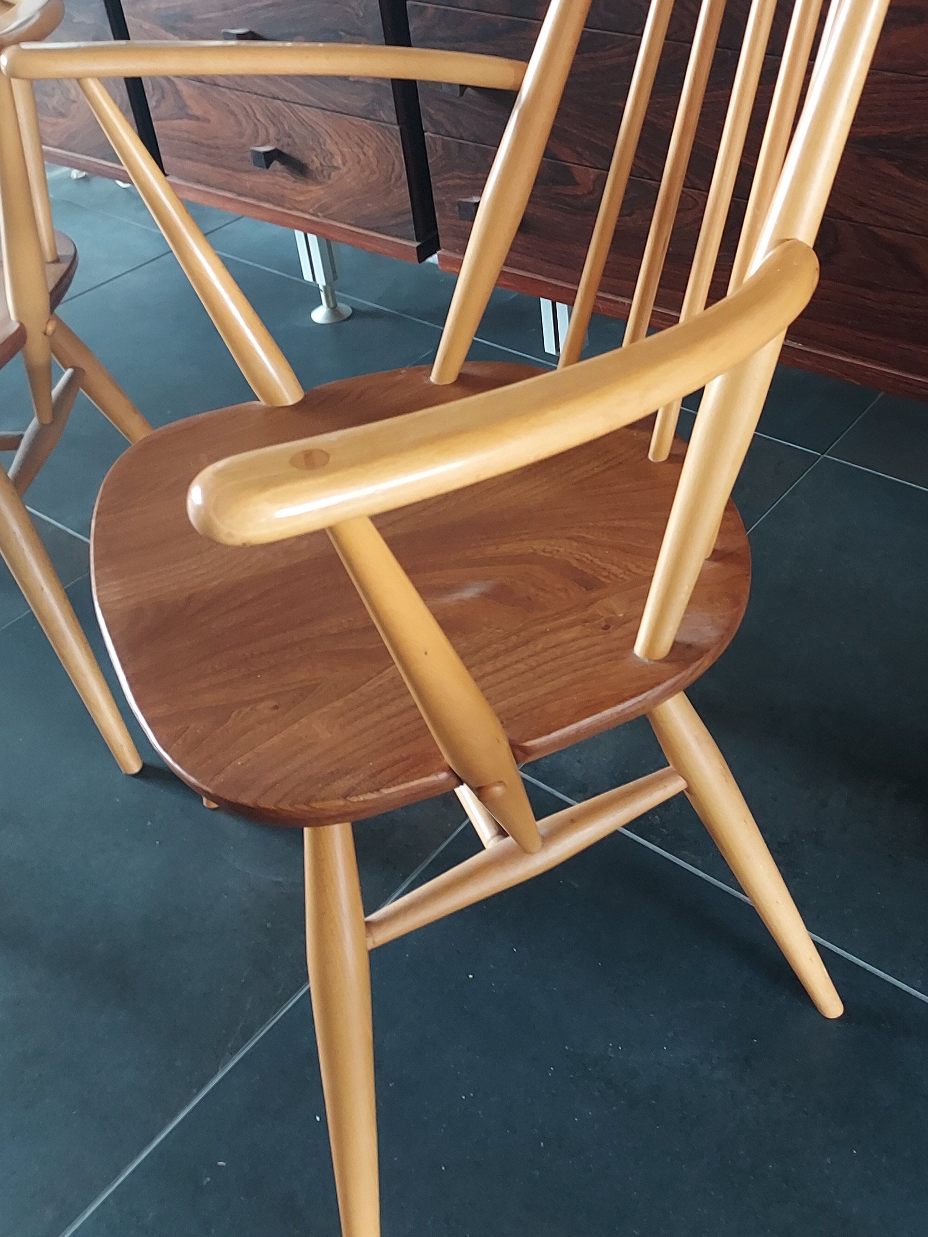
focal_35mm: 36
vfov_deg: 50.1
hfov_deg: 39.3
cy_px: 380
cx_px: 599
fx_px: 1287
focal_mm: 4.6
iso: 400
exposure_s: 1/33
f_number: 1.8
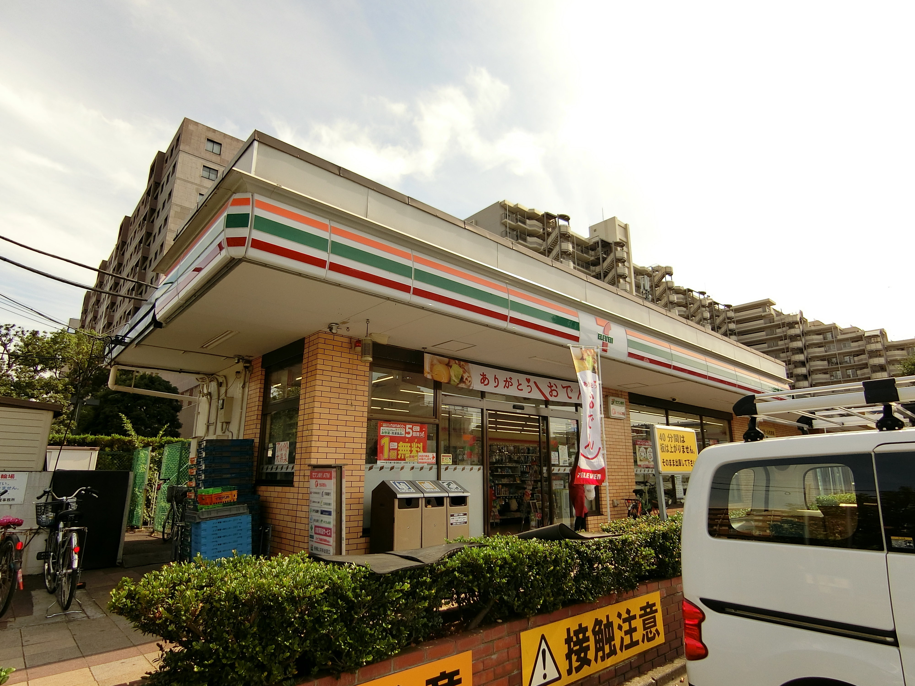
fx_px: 502
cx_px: 458
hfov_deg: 84.7
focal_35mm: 19
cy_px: 343
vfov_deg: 68.7
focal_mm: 4.06
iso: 80
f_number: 6.9
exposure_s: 1/200
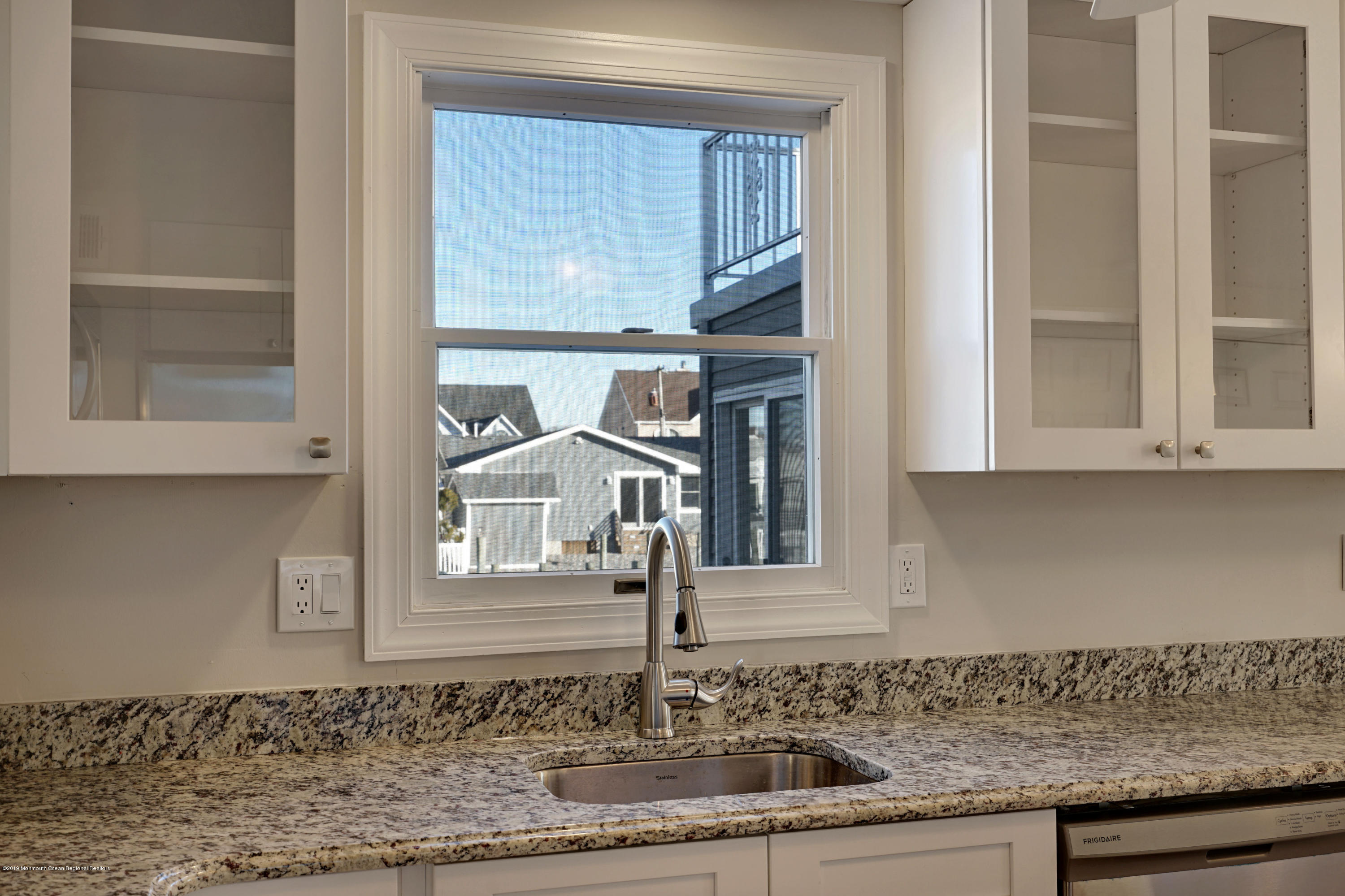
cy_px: 448
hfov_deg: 54.4
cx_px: 672
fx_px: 1307
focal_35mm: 35
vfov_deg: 37.8
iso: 200
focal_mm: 35
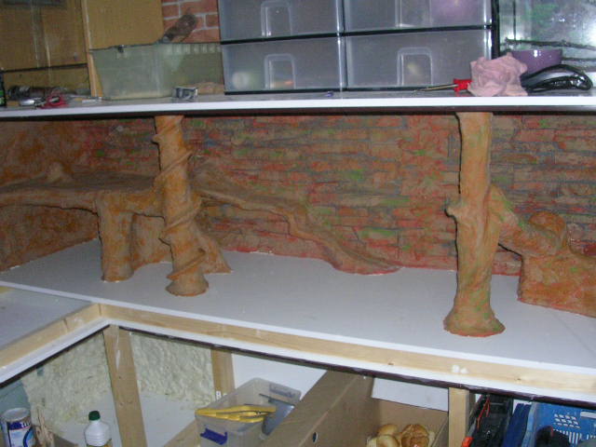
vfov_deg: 37.7
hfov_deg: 49.0
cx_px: 298
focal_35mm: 38
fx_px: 654
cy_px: 224
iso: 196
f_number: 5.6
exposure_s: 1/60.1
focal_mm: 5.8
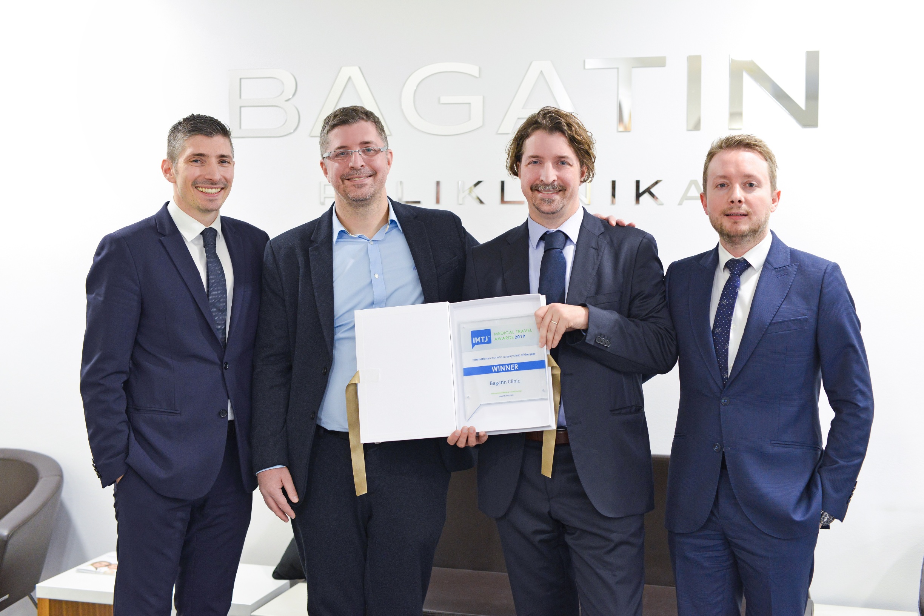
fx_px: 1283
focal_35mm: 50
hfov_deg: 39.6
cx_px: 462
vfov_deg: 27.0
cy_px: 308
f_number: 2.8
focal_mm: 50
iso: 1600
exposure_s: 1/125
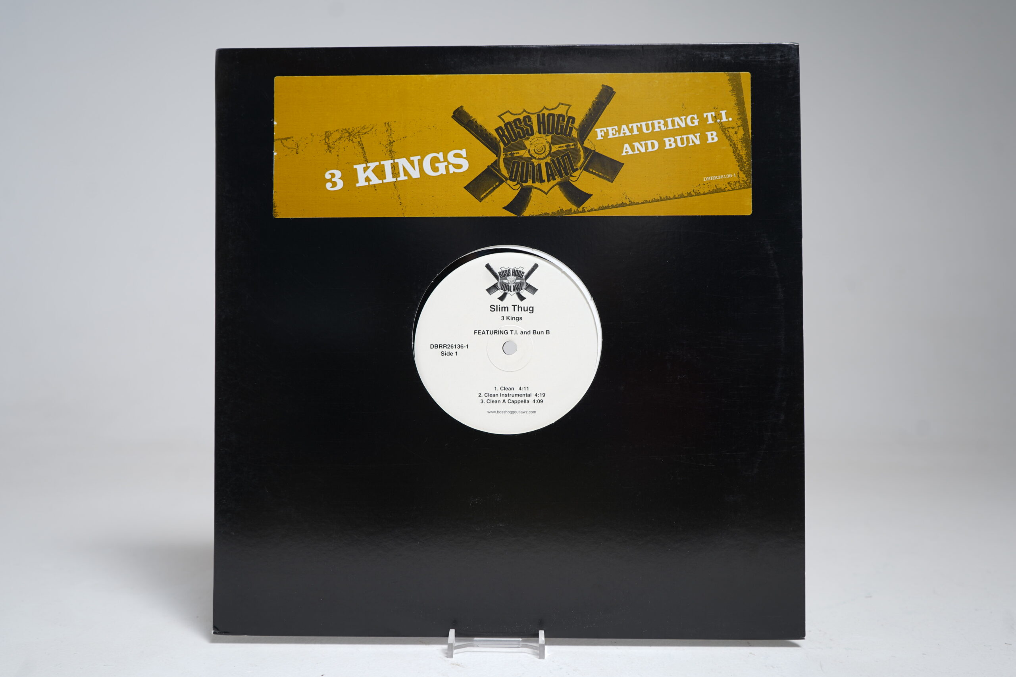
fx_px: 875
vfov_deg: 42.3
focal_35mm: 31
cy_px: 338
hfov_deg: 60.3
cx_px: 508
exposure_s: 1/4
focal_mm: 31
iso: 64
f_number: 5
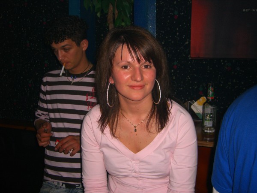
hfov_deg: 49.0
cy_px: 96
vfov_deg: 37.7
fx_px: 282
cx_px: 128
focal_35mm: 38
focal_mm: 7.9
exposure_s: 1/60
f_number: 2.8
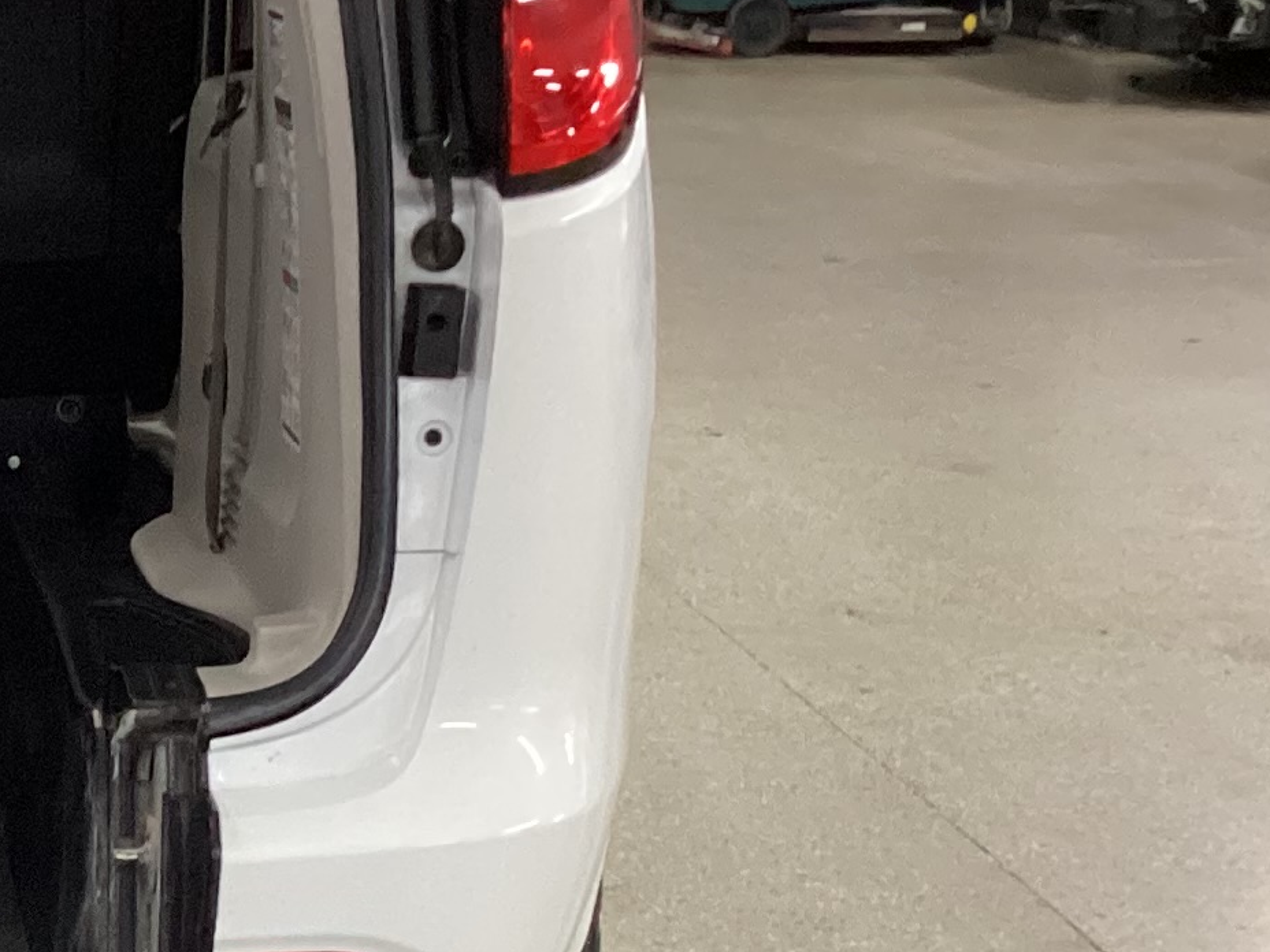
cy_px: 1164
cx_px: -454
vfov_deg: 13.2
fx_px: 3999
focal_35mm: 109
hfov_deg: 16.8
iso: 320
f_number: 2.4
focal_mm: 3.3
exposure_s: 1/50
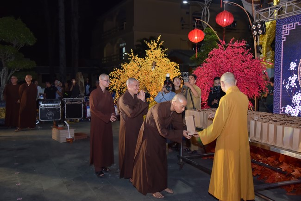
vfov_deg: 37.9
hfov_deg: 54.4
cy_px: 100
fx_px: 293
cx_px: 150
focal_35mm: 35
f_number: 5
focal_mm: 35
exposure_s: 1/160
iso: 1000
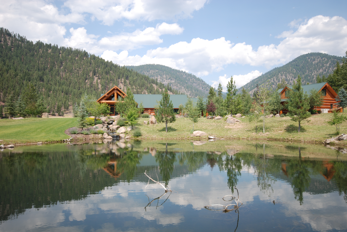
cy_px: 116
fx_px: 290
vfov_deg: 43.7
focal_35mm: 30
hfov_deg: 61.9
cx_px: 174
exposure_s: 1/160
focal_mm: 20
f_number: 6.3
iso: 100
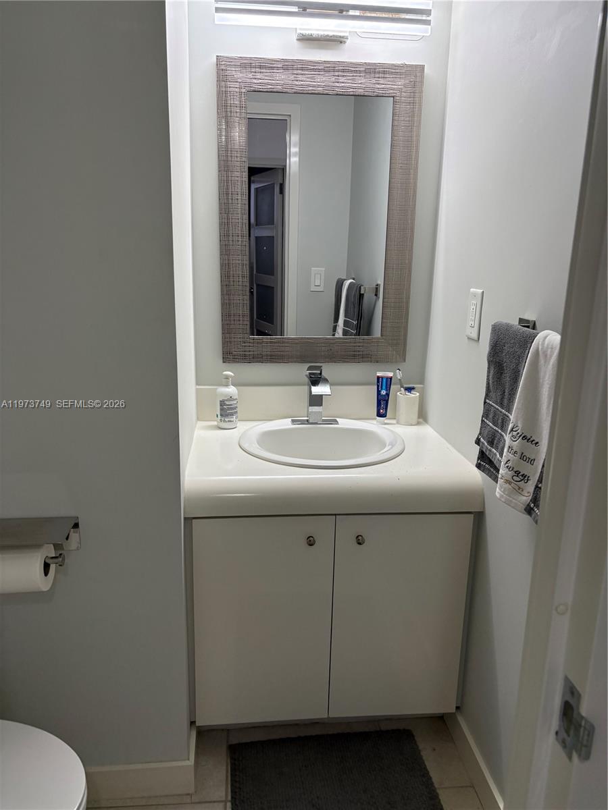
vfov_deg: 67.3
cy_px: 405
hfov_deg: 53.1
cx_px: 304
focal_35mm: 26
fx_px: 609
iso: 125
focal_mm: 5.96
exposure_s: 1/213
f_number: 1.6
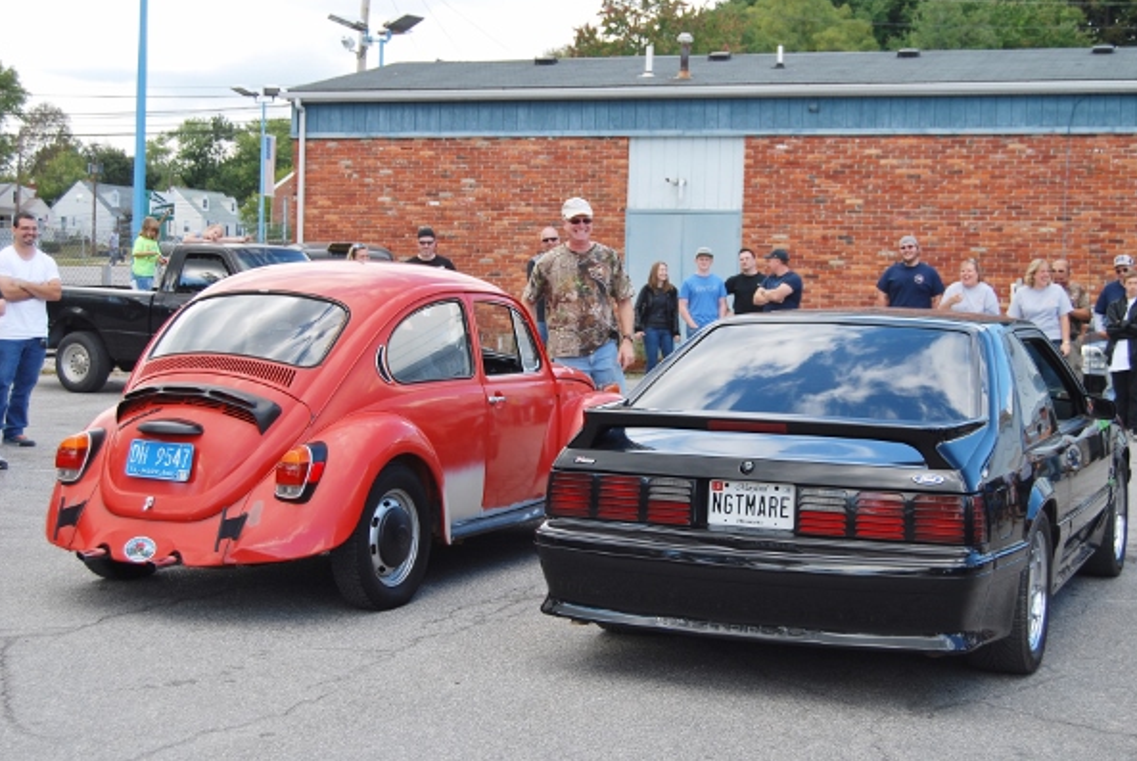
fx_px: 1739
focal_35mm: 55
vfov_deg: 24.7
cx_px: 594
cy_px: 374
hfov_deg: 36.2
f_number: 5.6
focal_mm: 34
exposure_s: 1/125
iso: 110
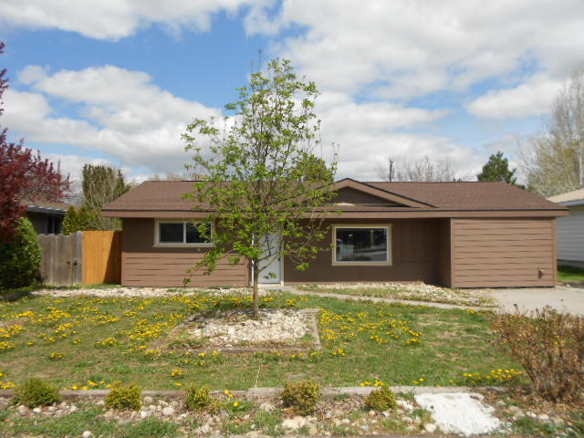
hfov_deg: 67.3
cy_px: 219
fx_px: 439
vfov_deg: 53.1
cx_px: 292
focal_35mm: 26
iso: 80
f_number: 3.2
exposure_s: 1/1250
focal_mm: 4.6
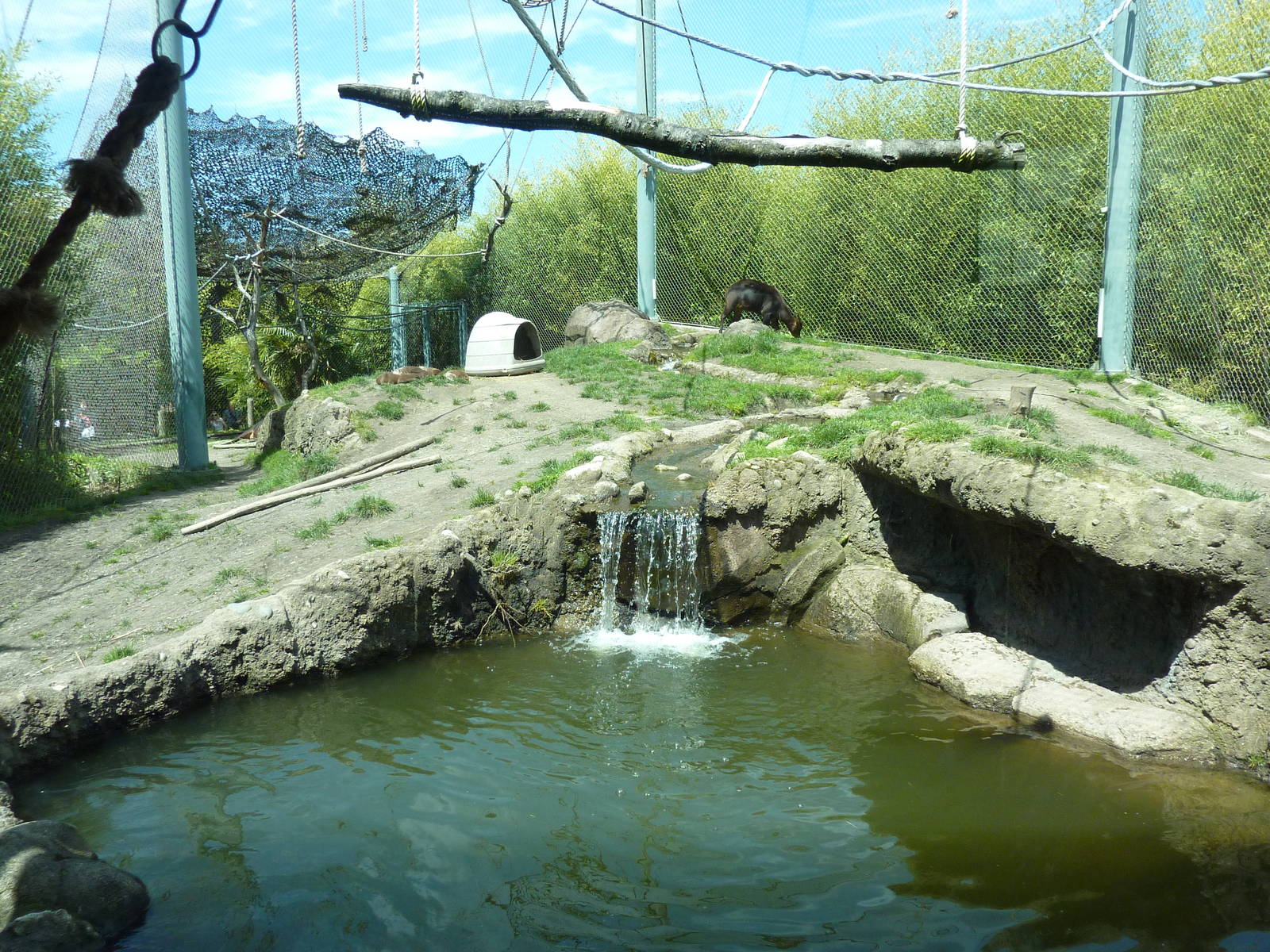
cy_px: 476
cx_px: 635
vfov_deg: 54.9
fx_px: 917
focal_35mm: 25
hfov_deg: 69.4
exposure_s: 1/500
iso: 160
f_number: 3.3
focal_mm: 4.1
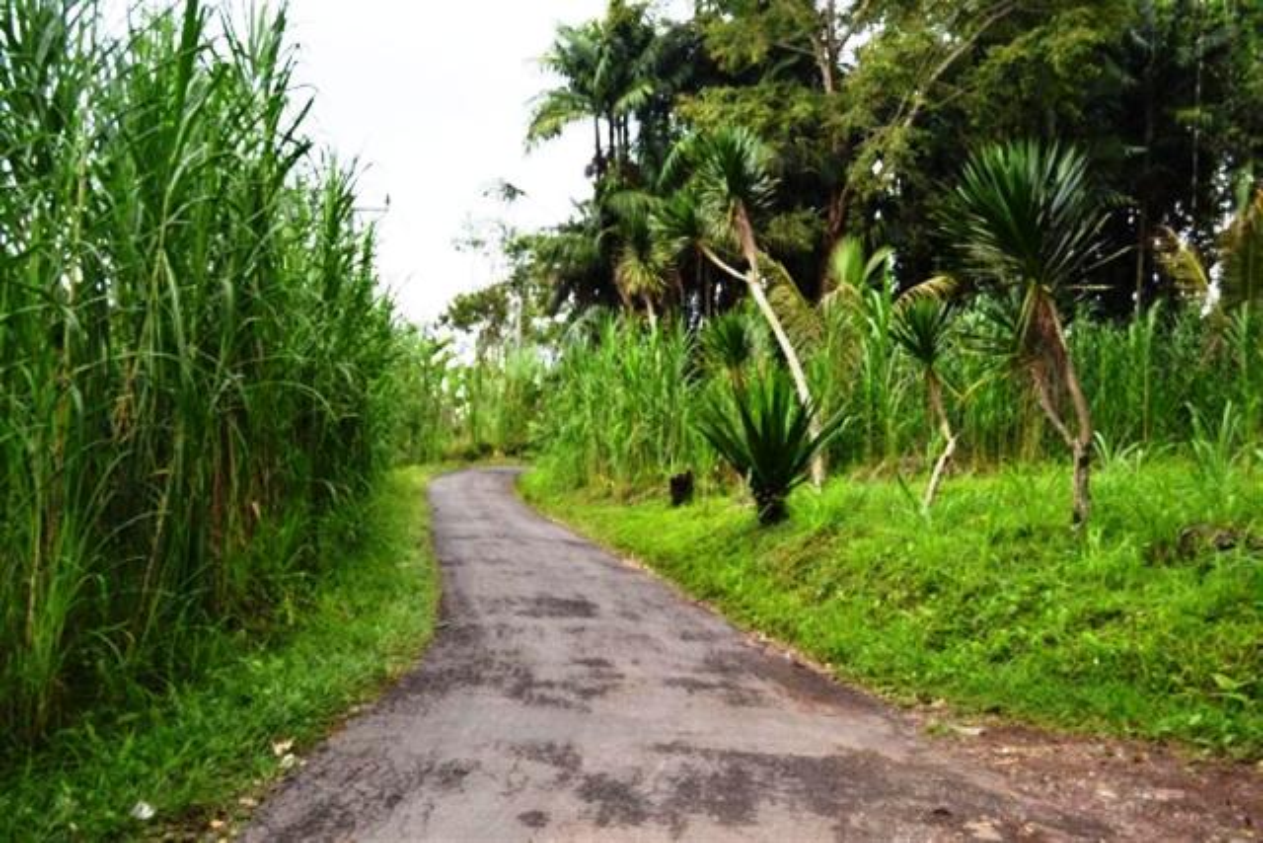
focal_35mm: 36
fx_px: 1263
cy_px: 422
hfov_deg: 53.1
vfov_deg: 36.9
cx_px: 632
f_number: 4
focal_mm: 24
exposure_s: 1/125
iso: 180
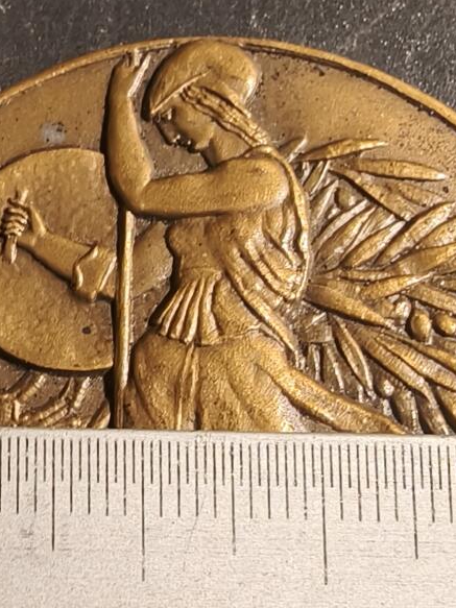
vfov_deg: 26.0
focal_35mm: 71
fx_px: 1248
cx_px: 297
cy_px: 612
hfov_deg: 20.7
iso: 250
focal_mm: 2.32
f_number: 2
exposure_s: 1/100
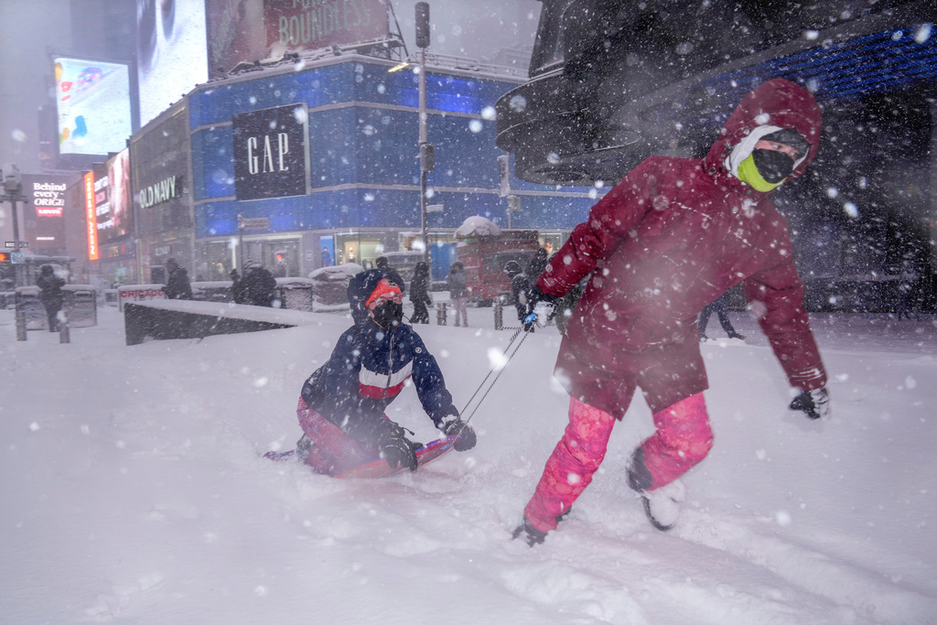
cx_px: 468
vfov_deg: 49.6
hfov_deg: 69.4
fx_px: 677
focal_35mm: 26
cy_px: 312
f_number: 6.3
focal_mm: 26
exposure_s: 1/200
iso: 400
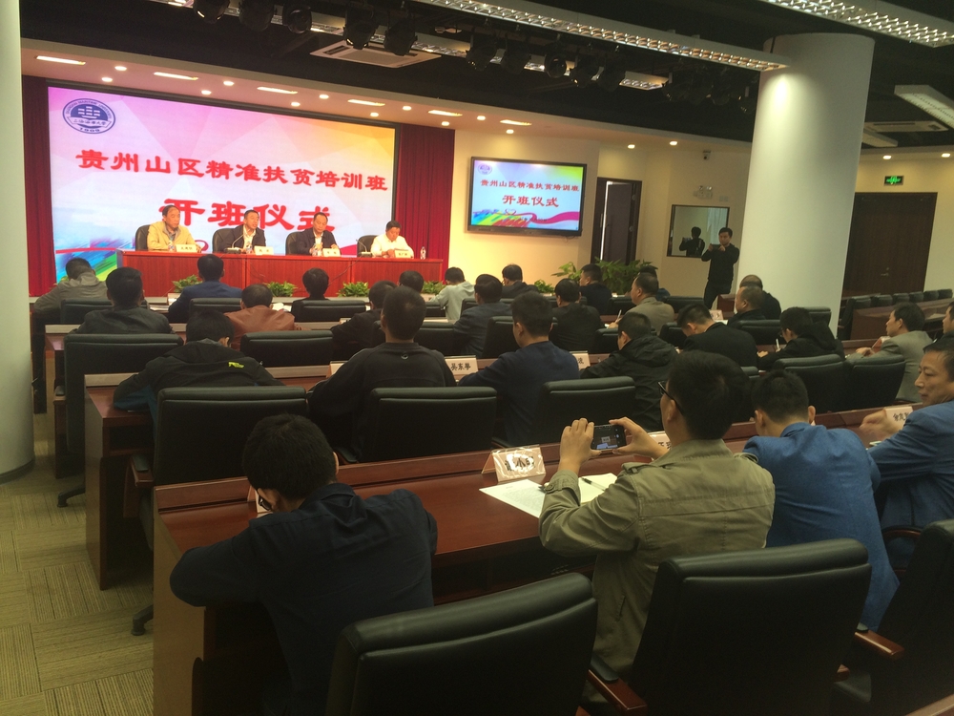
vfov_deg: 48.2
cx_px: 477
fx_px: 799
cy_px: 358
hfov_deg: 61.7
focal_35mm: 29
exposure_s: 1/33
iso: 50
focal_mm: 4.15
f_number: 2.2
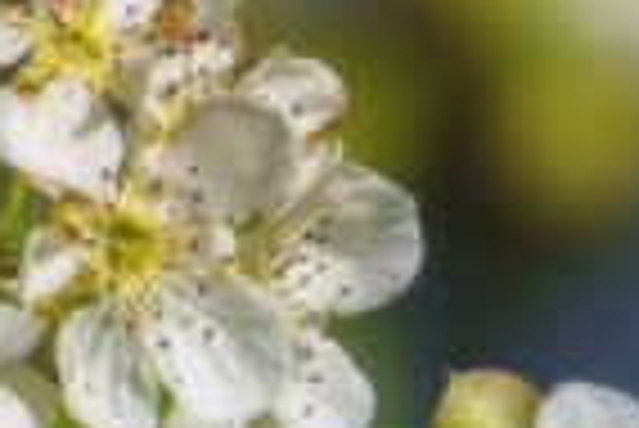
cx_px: 360
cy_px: 599
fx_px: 40493
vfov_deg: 0.6
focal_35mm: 2279
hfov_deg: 0.9
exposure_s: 1/800
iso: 100
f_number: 4
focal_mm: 198.21
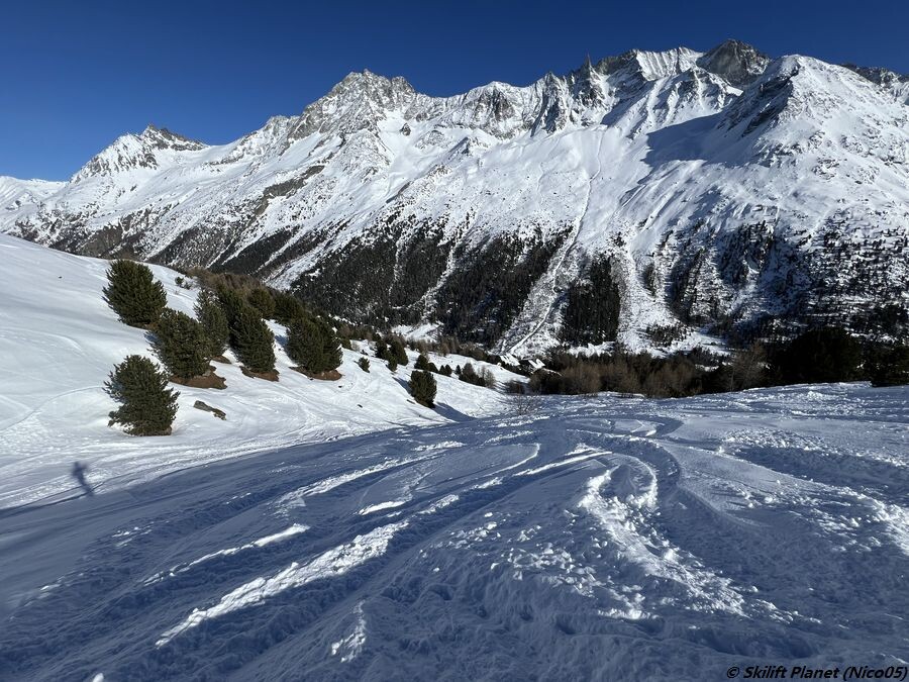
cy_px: 341
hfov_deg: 106.2
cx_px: 454
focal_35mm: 13
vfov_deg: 89.9
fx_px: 341
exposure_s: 1/3922
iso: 32
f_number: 1.8
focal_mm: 1.57
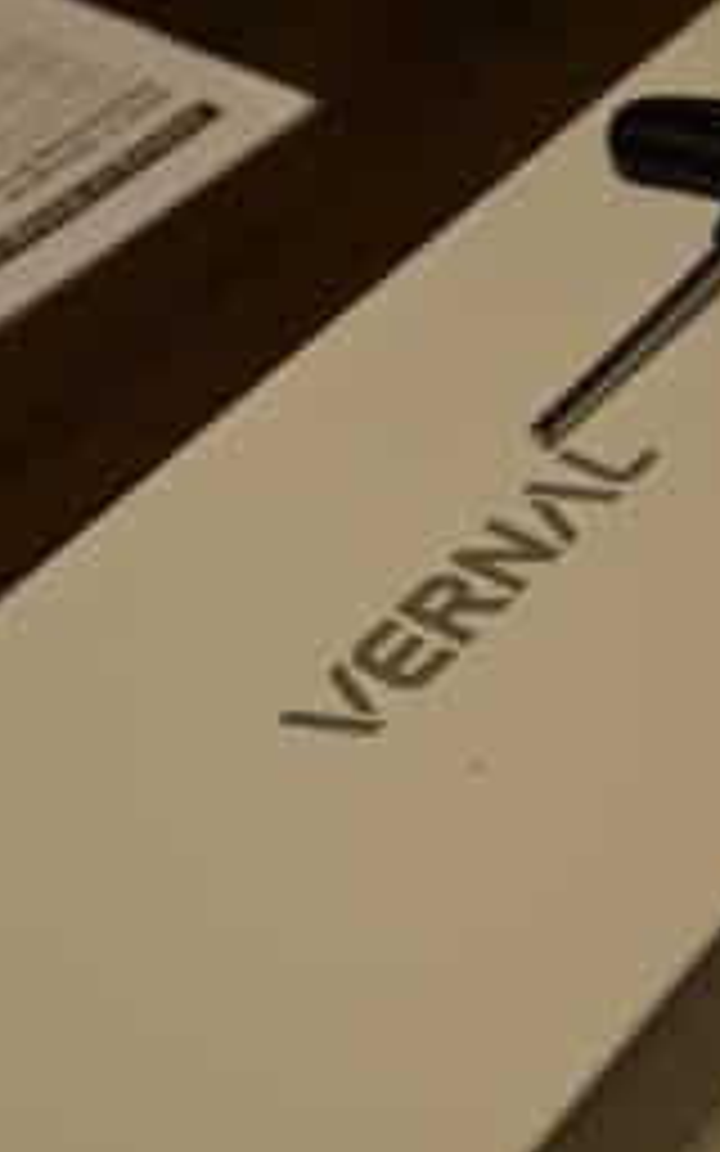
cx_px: 508
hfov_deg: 15.0
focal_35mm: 87
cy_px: 576
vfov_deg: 23.8
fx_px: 2731
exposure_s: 1/60
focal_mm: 56
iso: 1000
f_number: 8
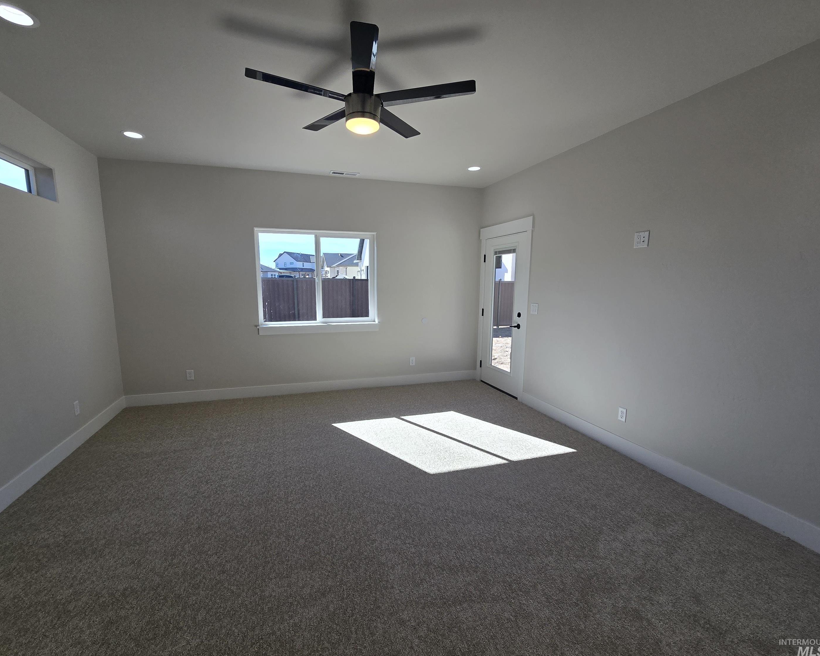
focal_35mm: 14
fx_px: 340
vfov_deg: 88.0
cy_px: 333
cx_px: 395
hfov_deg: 100.7
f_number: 2.2
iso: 50
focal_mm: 2.2
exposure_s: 1/496
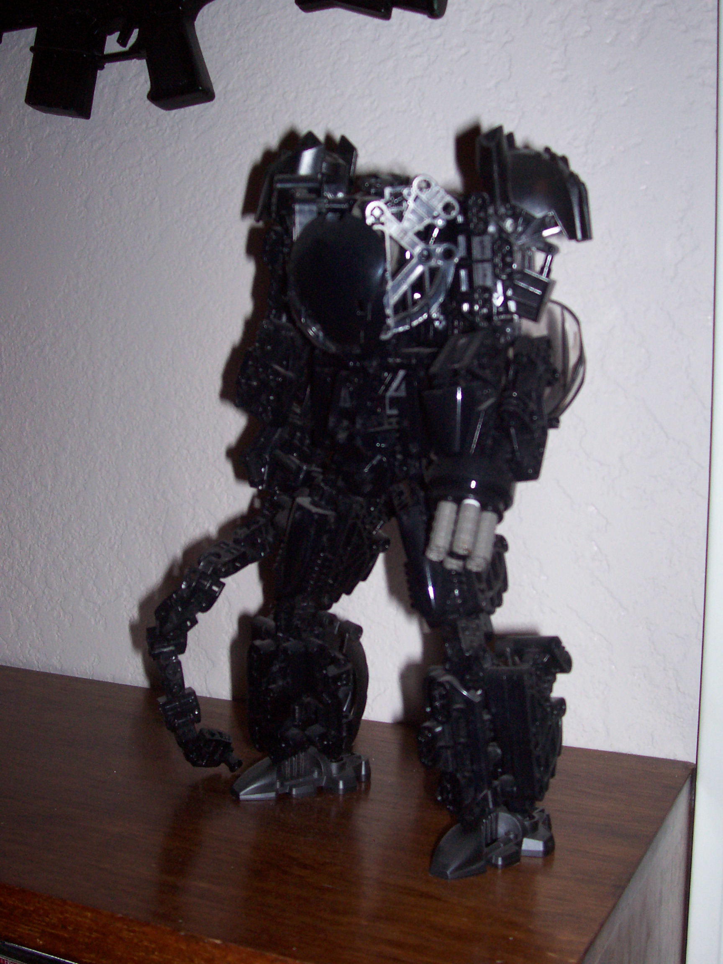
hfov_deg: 34.3
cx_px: 362
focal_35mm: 42
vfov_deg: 44.8
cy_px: 482
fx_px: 1170
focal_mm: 7
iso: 140
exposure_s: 1/120
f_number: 2.9
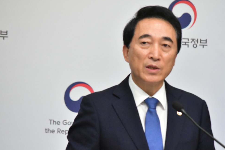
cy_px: 89
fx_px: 2594
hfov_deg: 5.0
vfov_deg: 3.3
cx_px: 143
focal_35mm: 415
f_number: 5.3
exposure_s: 1/320
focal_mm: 210
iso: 8000
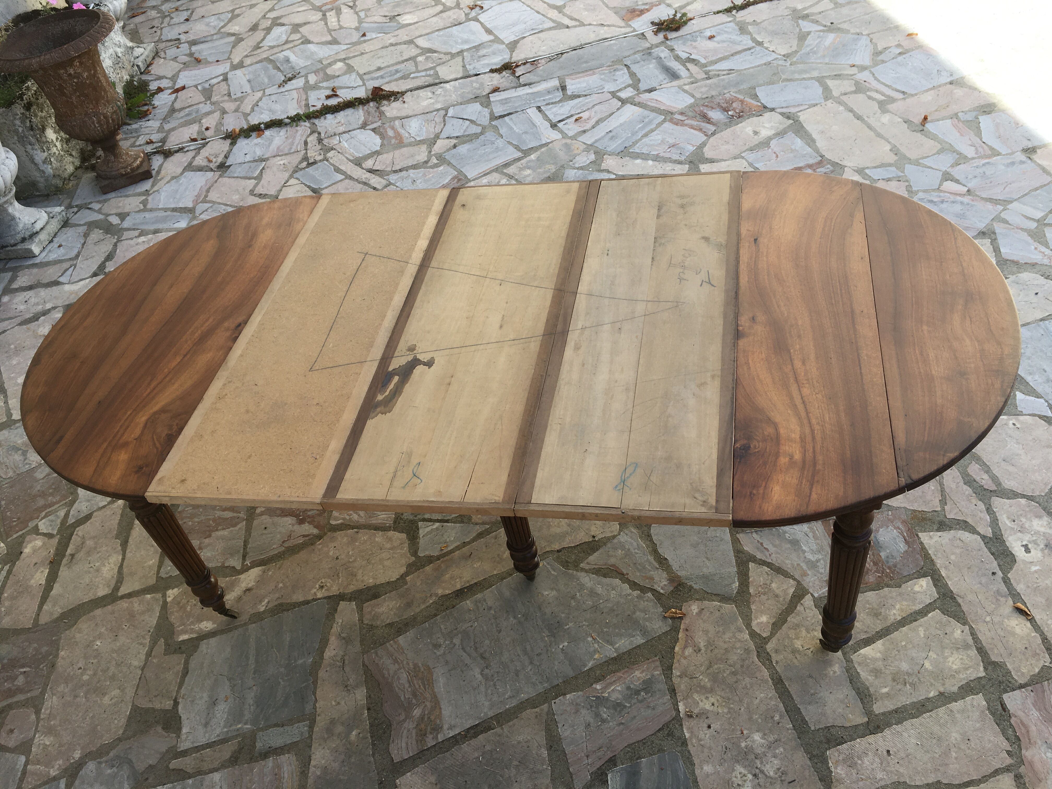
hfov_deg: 61.7
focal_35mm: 29
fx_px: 881
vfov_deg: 48.2
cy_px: 394
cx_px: 526
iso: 25
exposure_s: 1/439
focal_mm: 4.15
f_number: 2.2
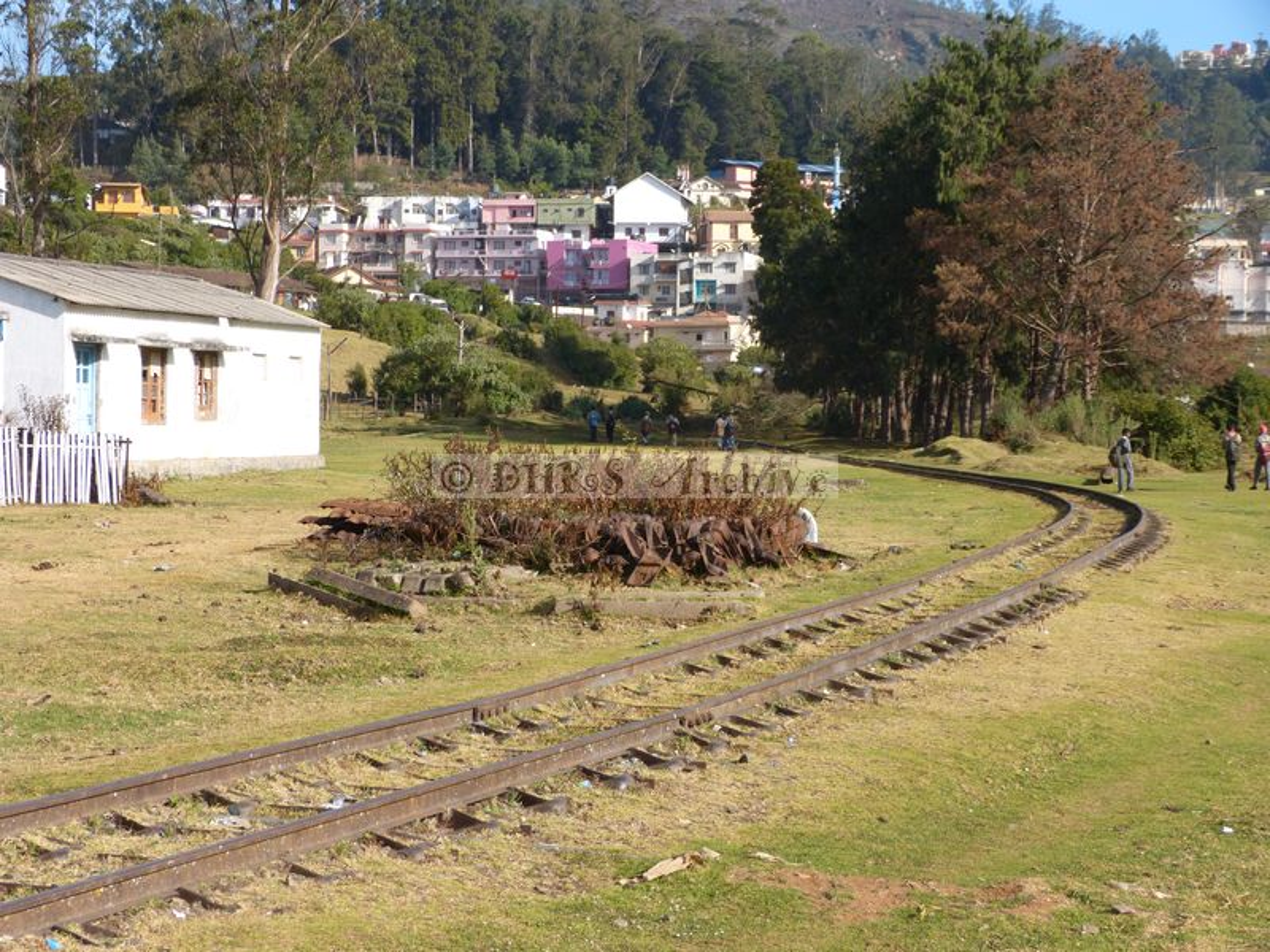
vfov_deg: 18.4
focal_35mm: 80
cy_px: 476
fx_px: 2935
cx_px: 635
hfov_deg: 24.4
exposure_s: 1/640
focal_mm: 14.5
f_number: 4
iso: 100
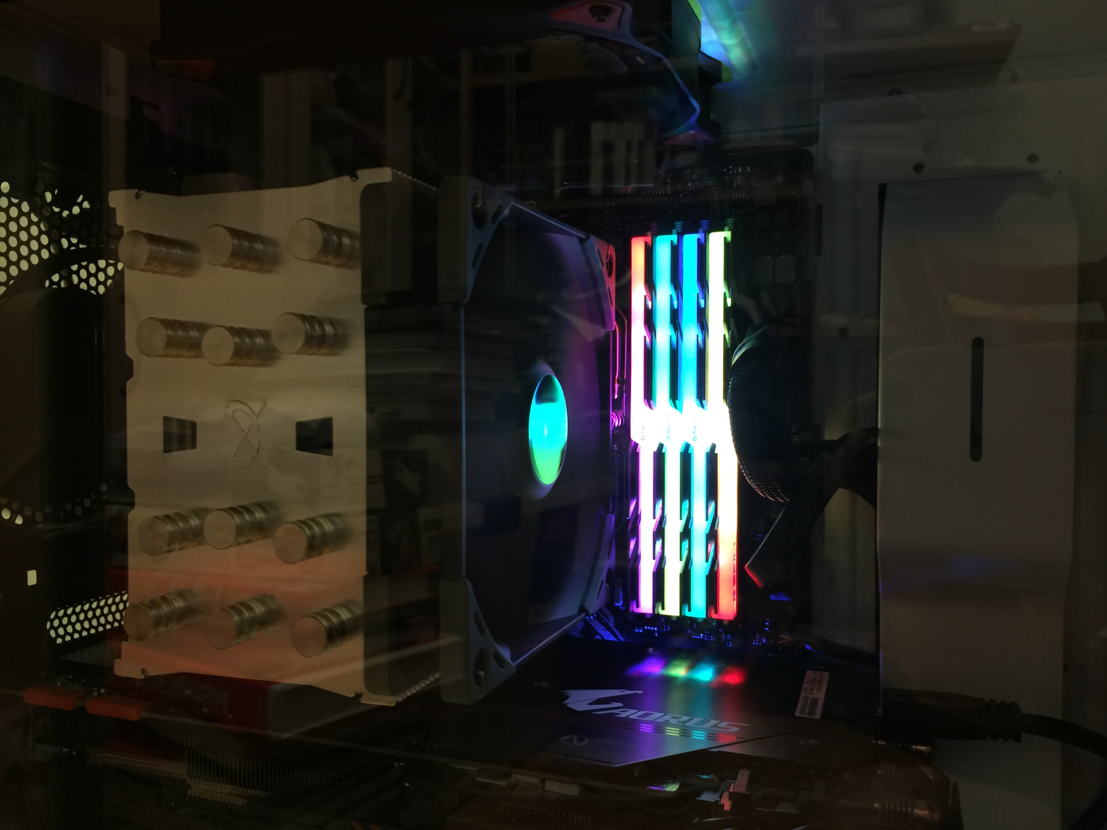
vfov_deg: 48.2
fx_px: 927
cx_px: 554
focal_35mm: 29
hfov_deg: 61.7
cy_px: 415
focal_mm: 4.15
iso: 64
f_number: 2.2
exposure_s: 1/4
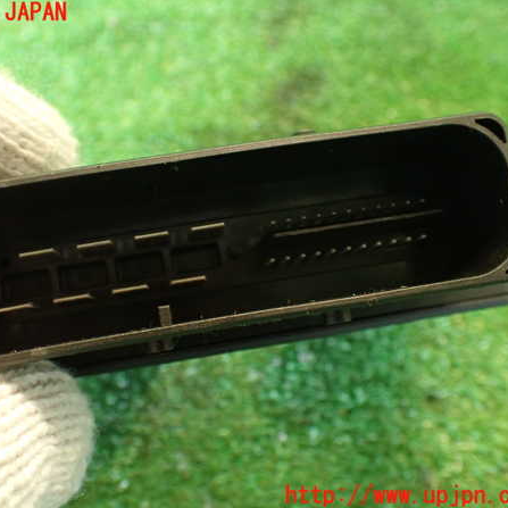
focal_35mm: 38
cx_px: 201
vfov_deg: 43.9
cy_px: 255
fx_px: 631
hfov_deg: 43.6
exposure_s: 1/30
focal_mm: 5.79
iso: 640
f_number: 2.4
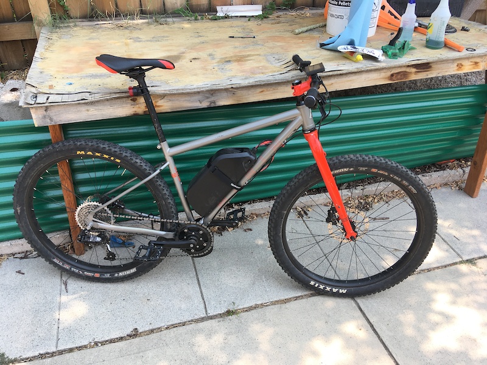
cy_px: 182
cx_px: 244
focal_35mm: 29
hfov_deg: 61.7
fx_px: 408
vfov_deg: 48.2
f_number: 2.2
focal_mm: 4.15
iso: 25
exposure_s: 1/405
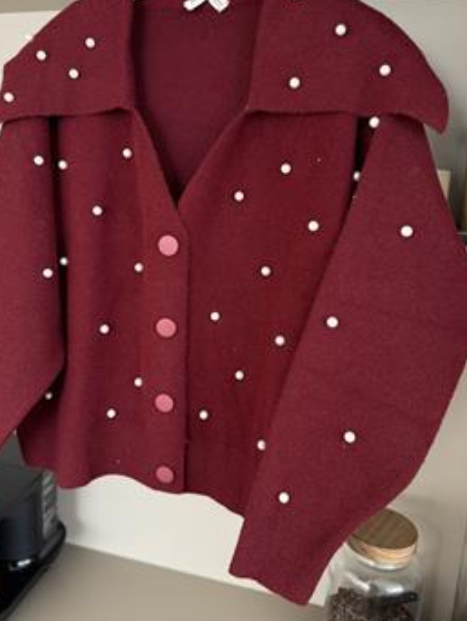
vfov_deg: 61.5
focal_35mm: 29
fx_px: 521
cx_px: 213
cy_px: 281
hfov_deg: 48.2
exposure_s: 1/77
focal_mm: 6.76
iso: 200
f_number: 1.78
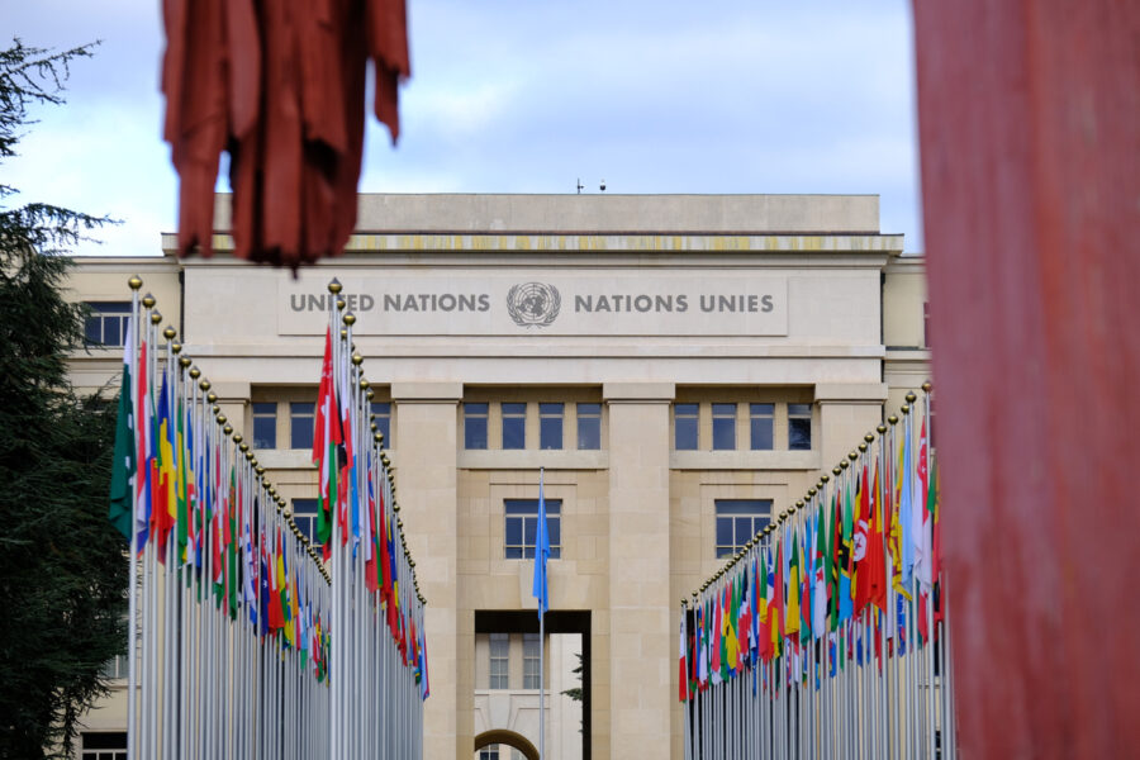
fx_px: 4845
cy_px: 380
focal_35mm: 153
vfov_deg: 9.0
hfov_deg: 13.4
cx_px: 570
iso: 400
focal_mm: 102.2
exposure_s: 1/500
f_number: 5
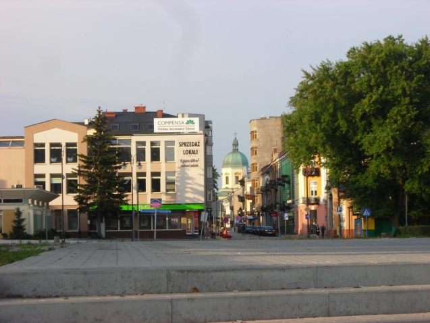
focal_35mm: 116
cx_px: 215
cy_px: 162
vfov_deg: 12.8
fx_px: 1441
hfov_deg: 17.0
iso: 100
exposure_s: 1/130
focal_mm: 19.2
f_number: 5.3
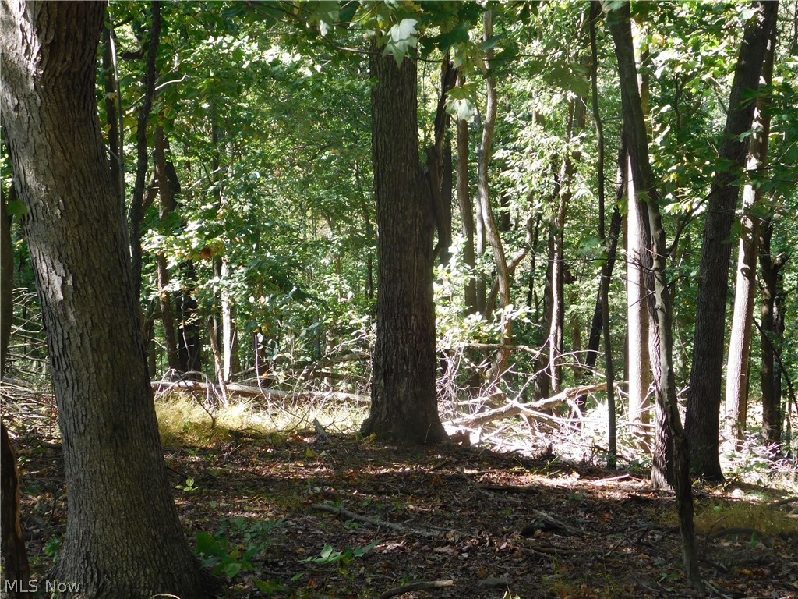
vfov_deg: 24.8
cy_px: 300
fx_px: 1360
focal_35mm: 59
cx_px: 399
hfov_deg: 32.7
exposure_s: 1/60
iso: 125
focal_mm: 10.4
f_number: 4
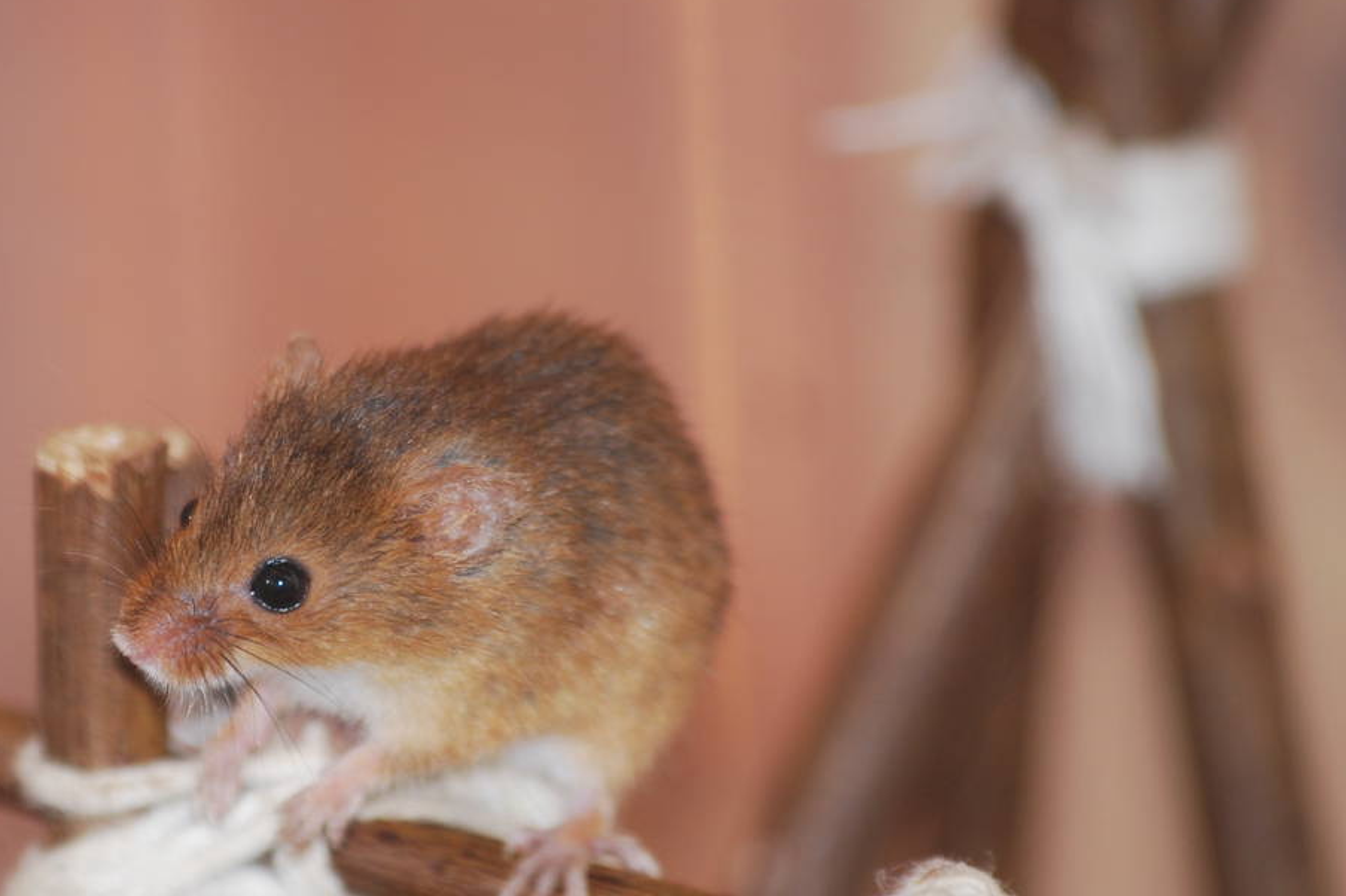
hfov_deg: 3.5
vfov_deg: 2.3
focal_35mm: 585
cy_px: 514
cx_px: 372
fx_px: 21863
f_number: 5.3
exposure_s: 1/60
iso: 200
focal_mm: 220
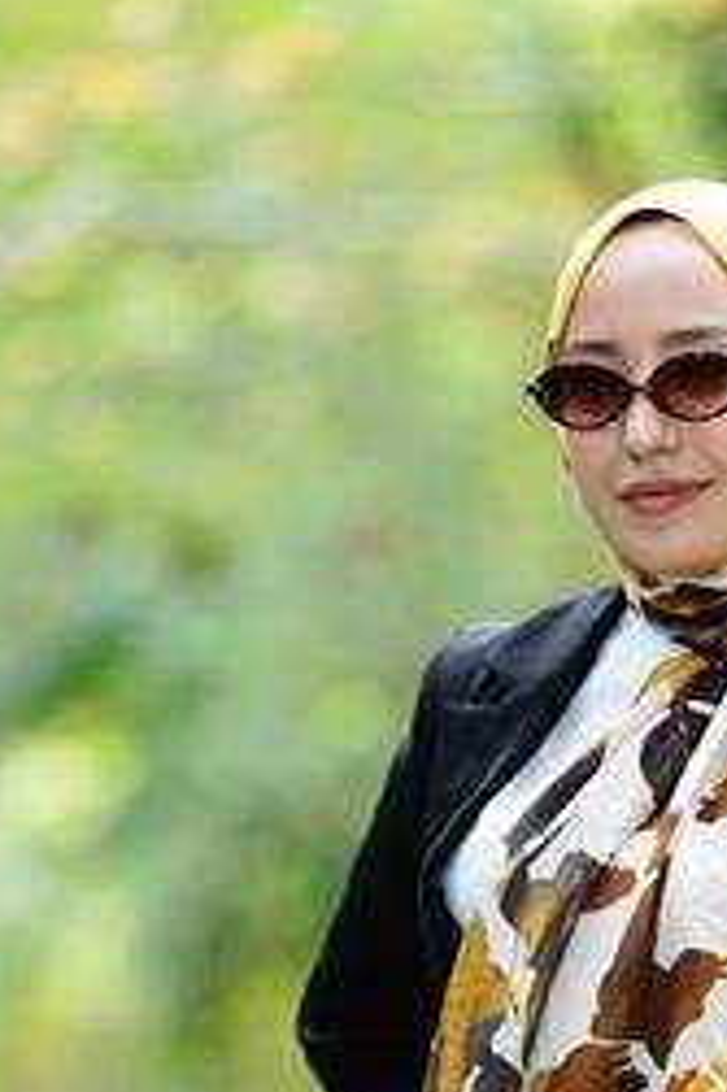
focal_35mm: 250
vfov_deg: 8.2
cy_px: 848
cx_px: 636
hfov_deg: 5.5
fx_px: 7583
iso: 200
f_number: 2.8
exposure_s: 1/100
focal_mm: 135
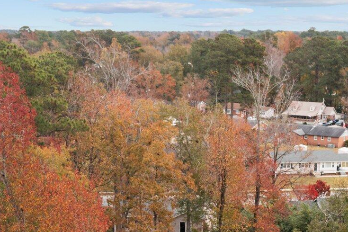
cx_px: 154
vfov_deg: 16.8
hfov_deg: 26.0
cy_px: 275
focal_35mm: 78
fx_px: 754
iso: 100
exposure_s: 1/200
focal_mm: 10.26
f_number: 3.5
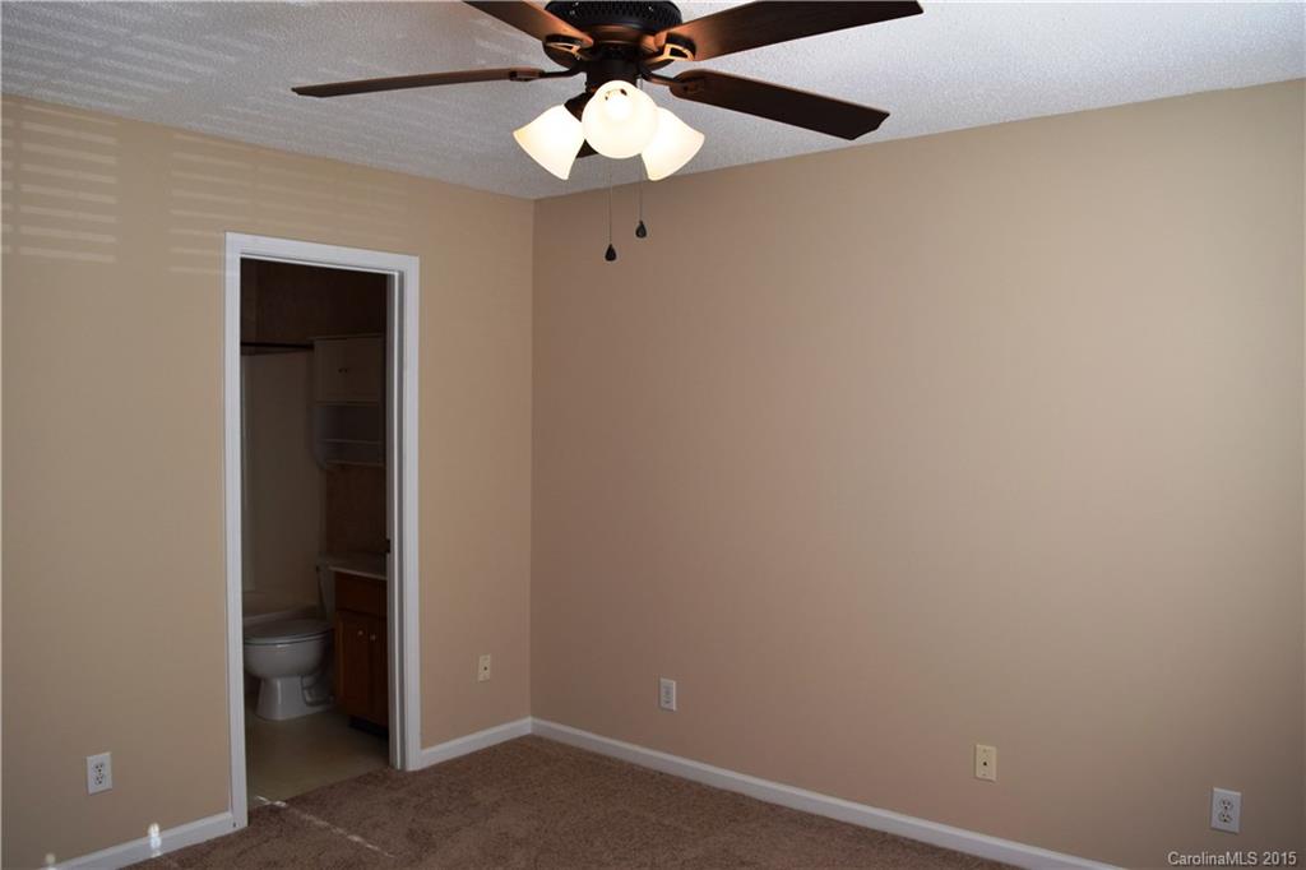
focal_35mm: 27
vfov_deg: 47.9
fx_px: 979
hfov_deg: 67.4
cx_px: 653
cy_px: 435
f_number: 6.3
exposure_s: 1/160
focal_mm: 18
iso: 400
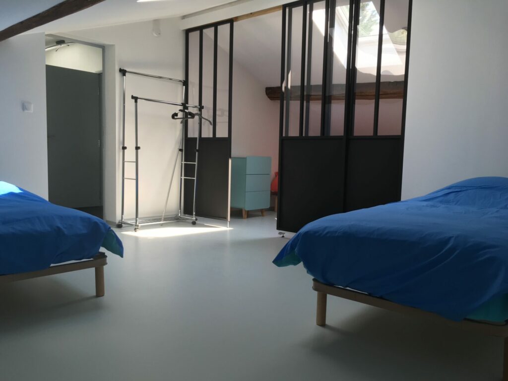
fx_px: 426
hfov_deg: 61.7
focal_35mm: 29
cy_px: 190
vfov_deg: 48.2
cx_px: 254
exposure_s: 1/100
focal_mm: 4.15
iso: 32
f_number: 2.2
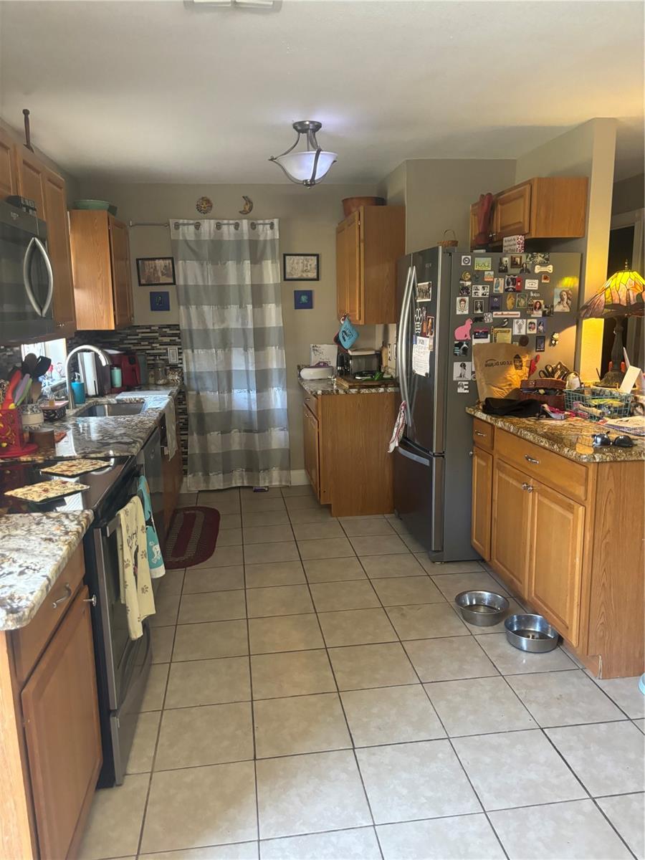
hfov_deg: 53.1
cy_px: 430
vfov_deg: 67.3
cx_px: 322
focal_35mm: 26
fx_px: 646
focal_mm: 5.96
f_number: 1.6
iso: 320
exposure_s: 1/60
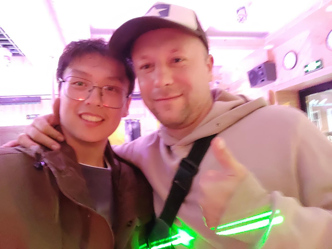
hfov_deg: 98.2
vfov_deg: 81.7
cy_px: 124
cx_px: 166
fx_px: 144
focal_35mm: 15
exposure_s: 1/17
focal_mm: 3.04
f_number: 2.2
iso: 1327
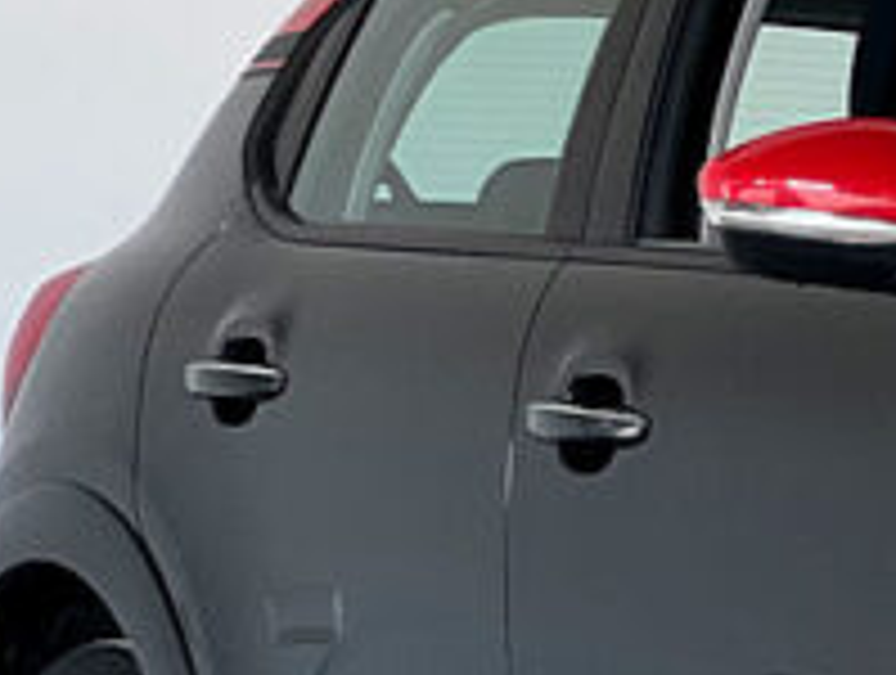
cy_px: 158
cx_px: 1553
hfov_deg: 6.3
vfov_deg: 4.8
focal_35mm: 309
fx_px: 8013
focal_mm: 9
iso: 100
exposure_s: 1/121
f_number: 2.8
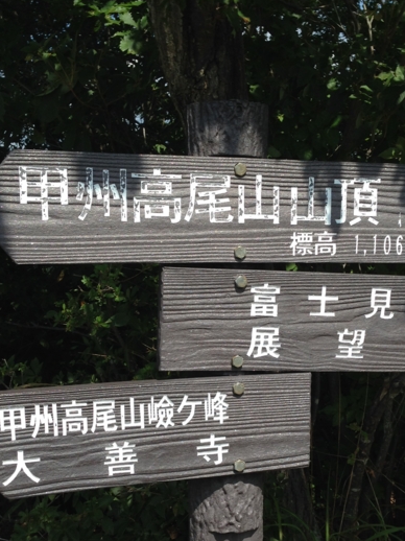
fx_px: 796
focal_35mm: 51
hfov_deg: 28.5
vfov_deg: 37.1
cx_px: 232
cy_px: 356
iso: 50
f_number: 2.4
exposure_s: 1/1427
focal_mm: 4.12
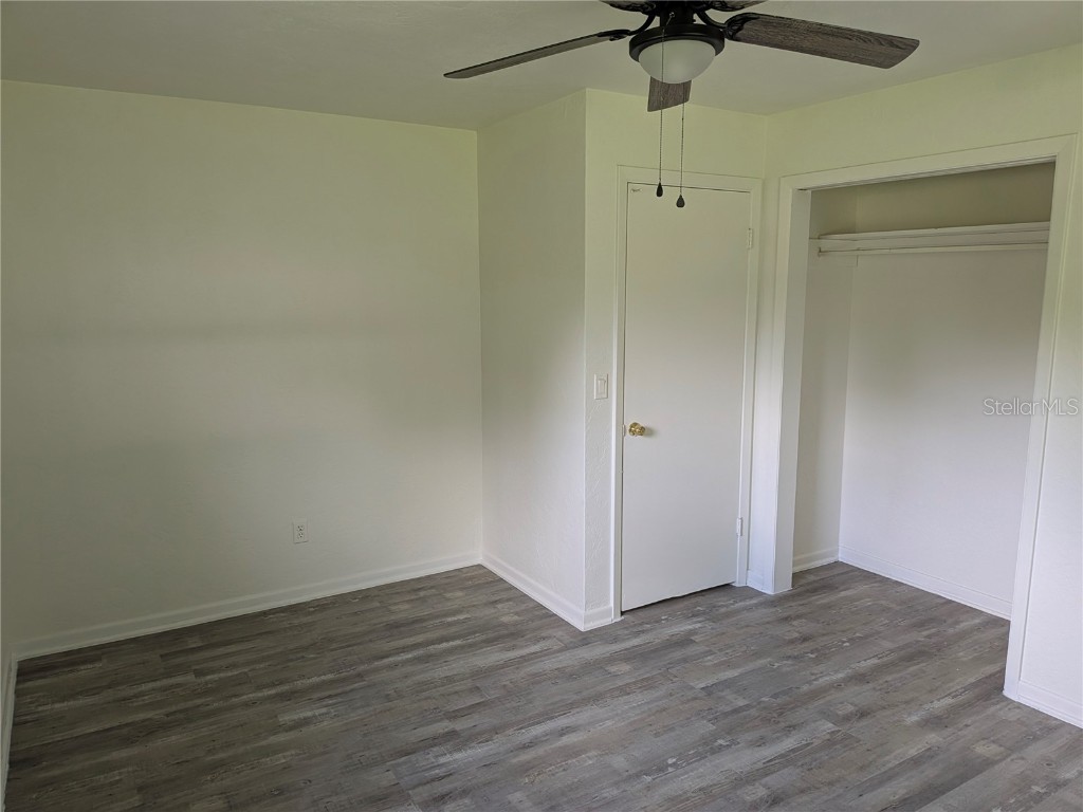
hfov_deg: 71.6
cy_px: 406
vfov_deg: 56.8
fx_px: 751
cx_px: 542
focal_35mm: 24
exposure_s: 1/58.4
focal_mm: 4.53
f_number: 1.7
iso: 200
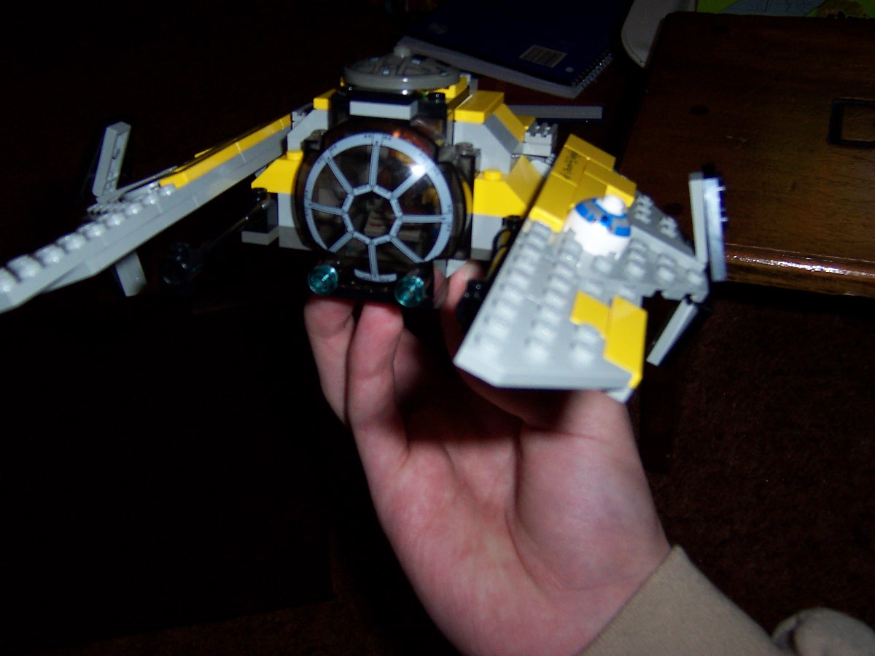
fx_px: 910
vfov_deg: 39.7
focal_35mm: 36
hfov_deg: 51.4
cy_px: 328
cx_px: 438
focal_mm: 5.6
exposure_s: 1/60
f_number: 2.8
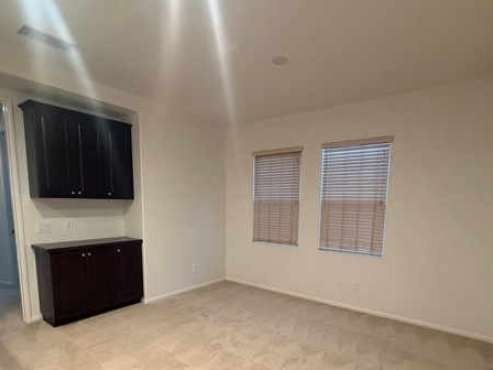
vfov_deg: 64.7
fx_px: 285
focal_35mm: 20
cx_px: 263
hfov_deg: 81.6
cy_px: 238
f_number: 2.2
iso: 640
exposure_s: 1/60
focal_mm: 2.22
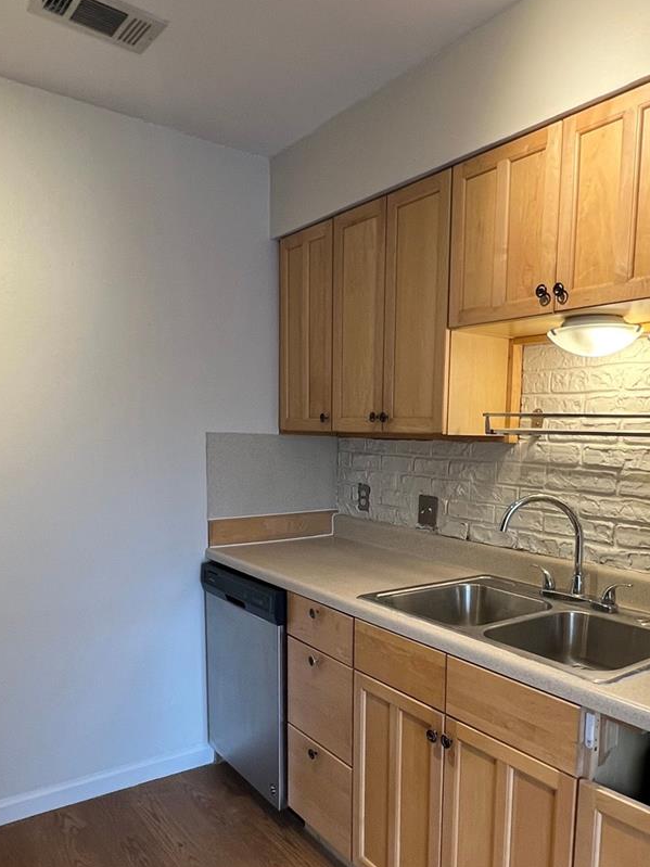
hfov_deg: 54.5
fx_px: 626
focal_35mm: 25
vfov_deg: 68.5
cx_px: 390
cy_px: 531
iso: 160
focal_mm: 1.57
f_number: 1.8
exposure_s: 1/60
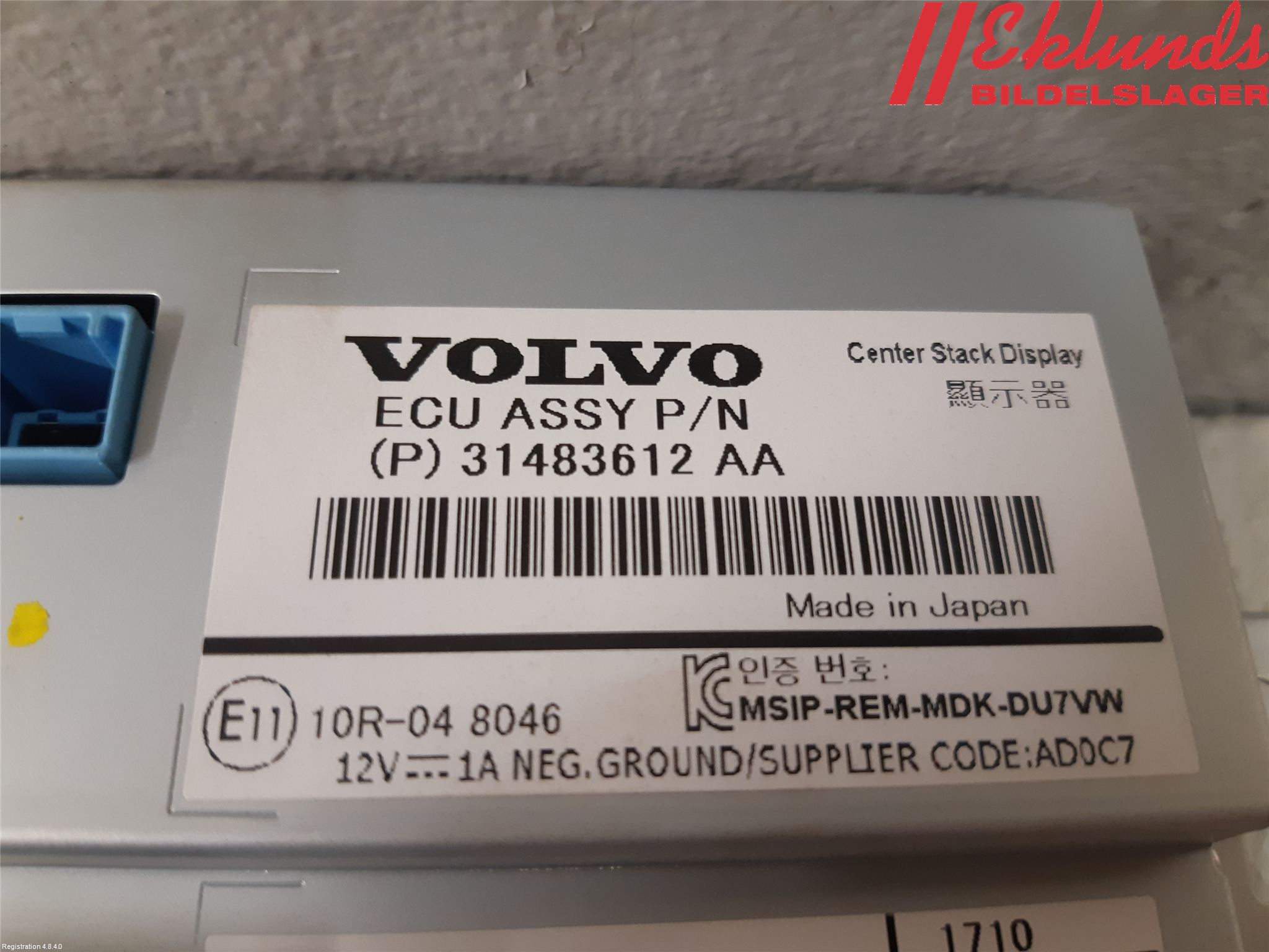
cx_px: 634
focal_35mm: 26
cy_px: 476
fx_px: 953
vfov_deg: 53.1
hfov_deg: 67.3
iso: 200
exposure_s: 1/33
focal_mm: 3.93
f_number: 1.7
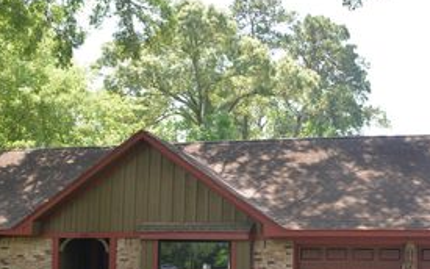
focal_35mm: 63
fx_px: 738
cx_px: 252
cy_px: 226
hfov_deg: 32.4
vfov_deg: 20.3
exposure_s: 1/200
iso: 110
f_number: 3.5
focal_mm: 34
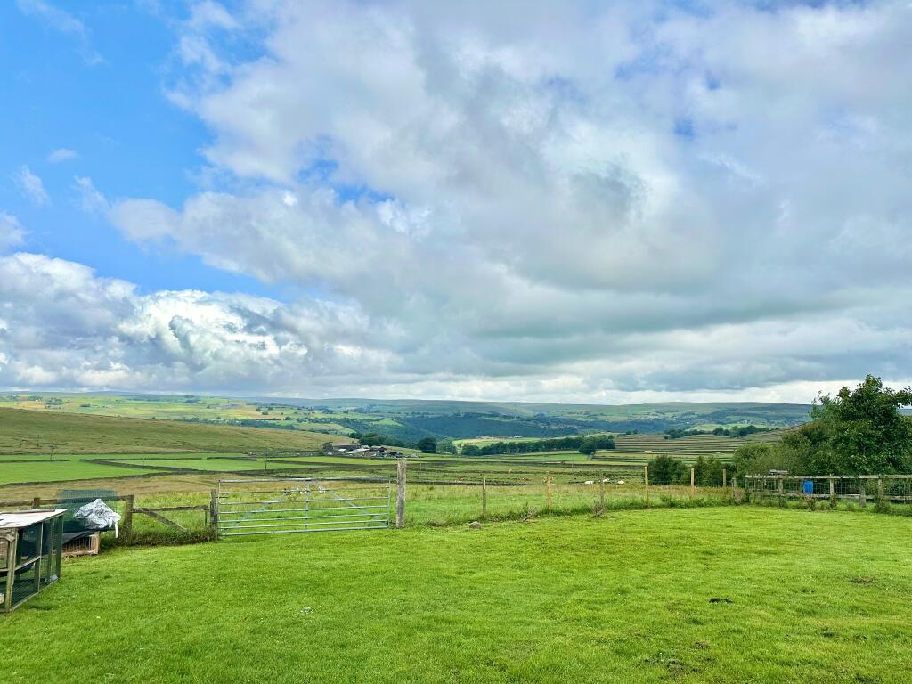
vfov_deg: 56.8
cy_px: 342
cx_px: 456
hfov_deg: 71.6
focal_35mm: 24
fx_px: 632
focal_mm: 6.86
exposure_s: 1/6623
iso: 80
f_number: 1.78
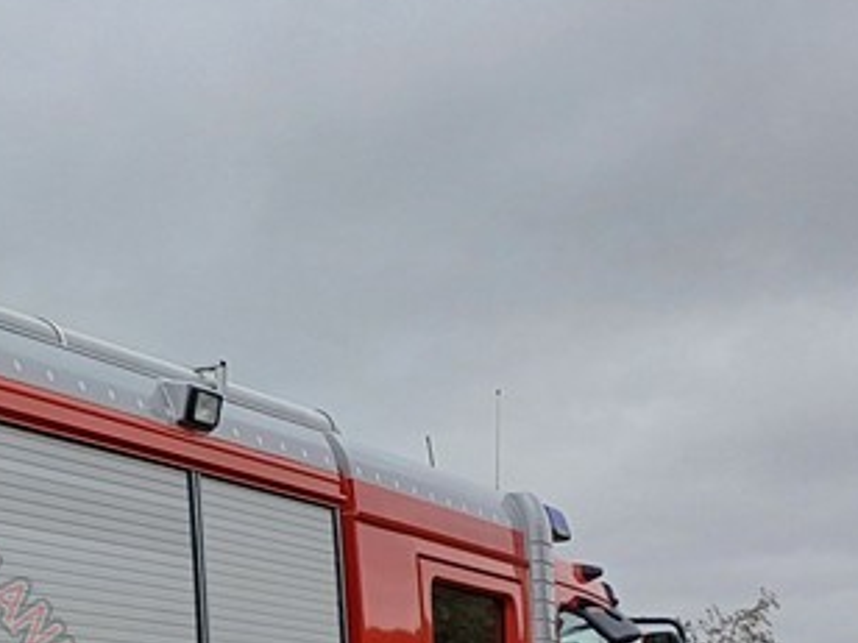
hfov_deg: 21.3
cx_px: -262
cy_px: 804
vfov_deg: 16.9
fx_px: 2057
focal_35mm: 83
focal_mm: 4.65
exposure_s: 1/260
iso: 50
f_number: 1.8
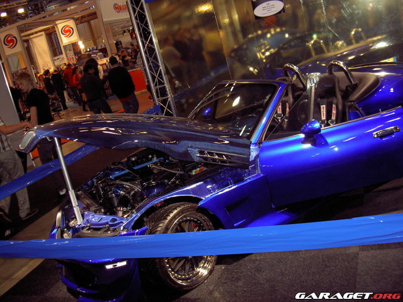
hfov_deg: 47.9
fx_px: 454
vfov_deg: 36.8
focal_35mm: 39
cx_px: 202
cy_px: 151
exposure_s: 1/60
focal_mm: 8
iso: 200
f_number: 2.8
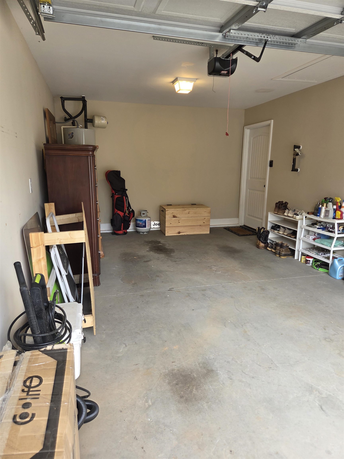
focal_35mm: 23
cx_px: 172
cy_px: 230
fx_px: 305
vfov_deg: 73.9
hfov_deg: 58.9
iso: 64
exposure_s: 1/120
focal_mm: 5.4
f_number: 1.8
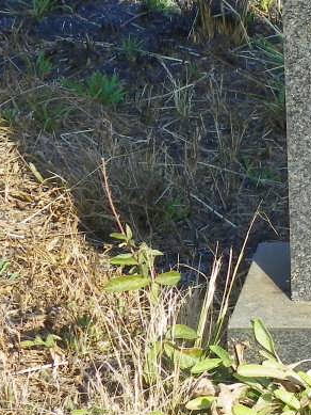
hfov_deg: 5.6
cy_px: 53
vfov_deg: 7.5
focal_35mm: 262
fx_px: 3137
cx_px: 598
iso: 64
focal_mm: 15.1
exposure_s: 1/200
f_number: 4
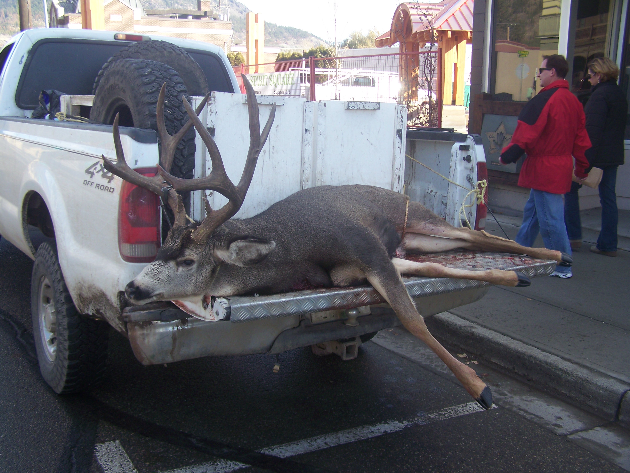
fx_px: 692
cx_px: 315
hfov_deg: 49.0
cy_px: 236
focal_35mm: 38
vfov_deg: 37.7
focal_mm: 6.3
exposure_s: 1/200
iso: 64
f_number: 2.8
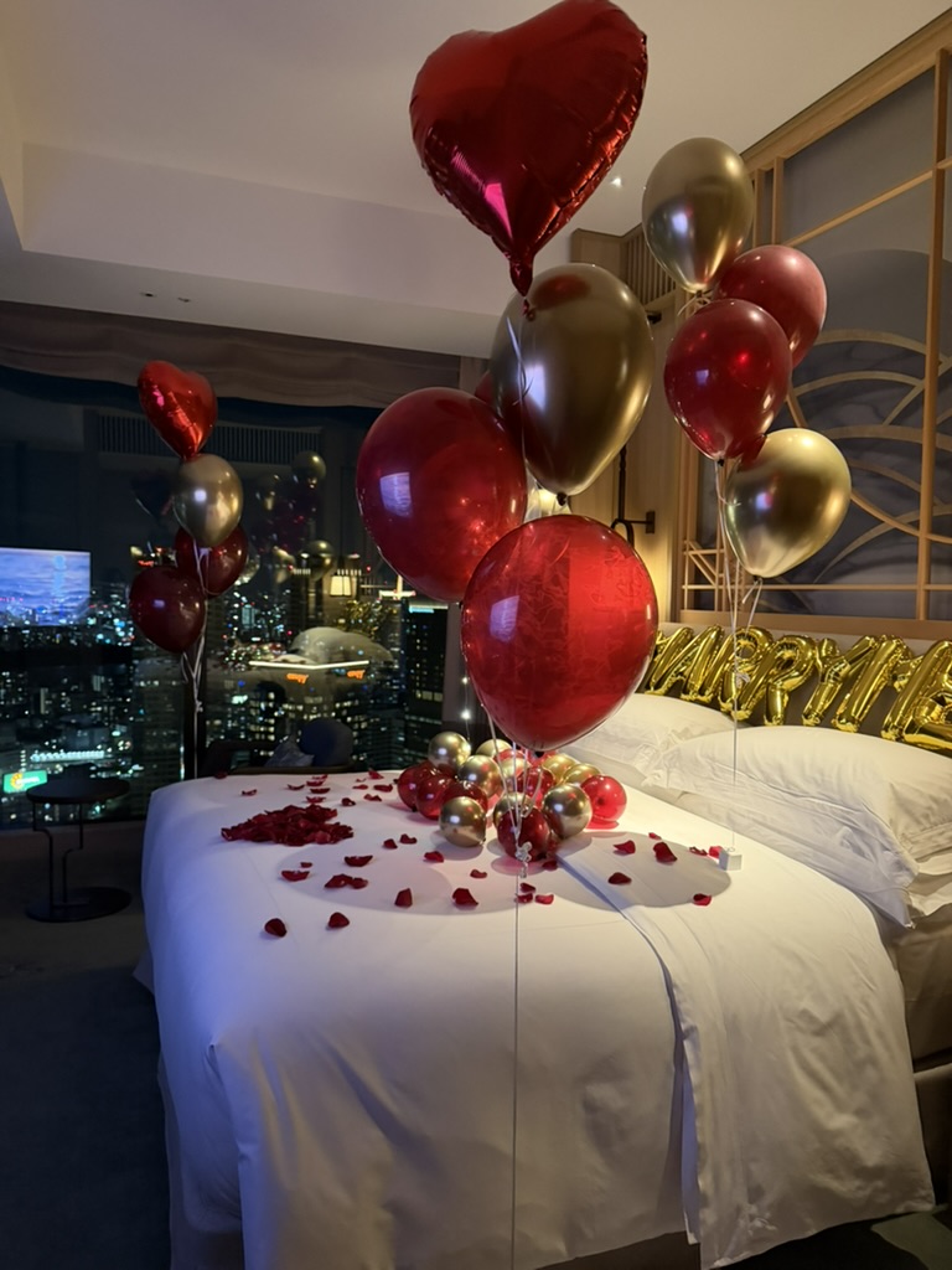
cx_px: 476
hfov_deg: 56.8
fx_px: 880
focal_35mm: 24
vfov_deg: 71.6
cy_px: 635
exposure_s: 1/43
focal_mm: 6.76
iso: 800
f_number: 1.78
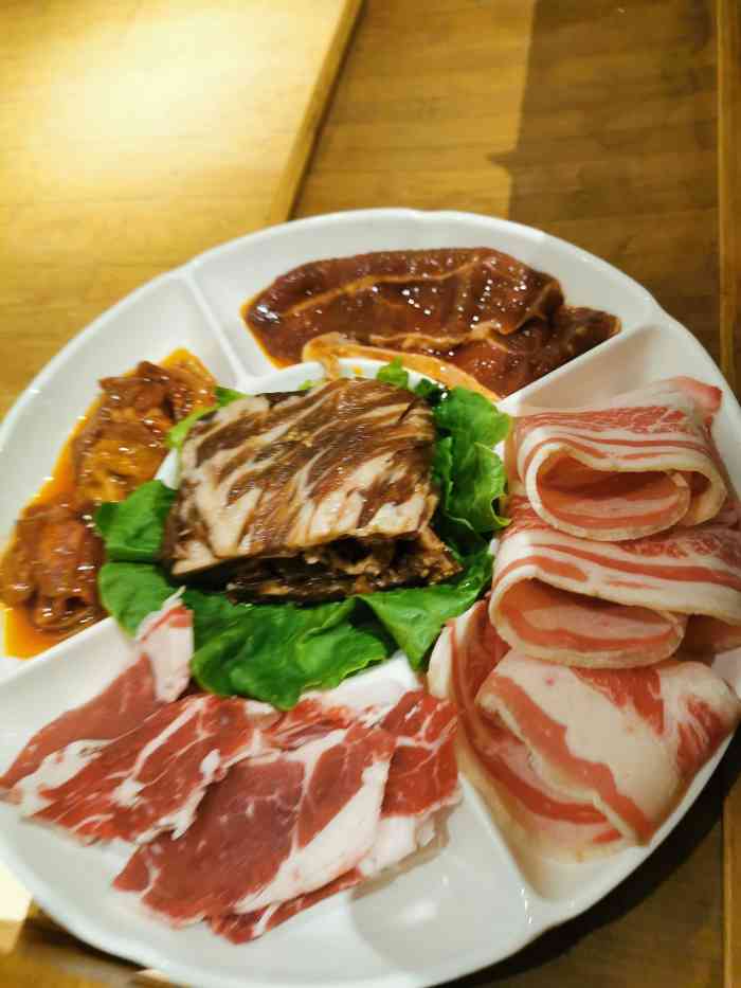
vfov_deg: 65.3
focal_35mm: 27
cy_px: 494
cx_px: 370
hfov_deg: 51.4
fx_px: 770
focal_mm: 5.58
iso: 320
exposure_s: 1/40
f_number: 1.8
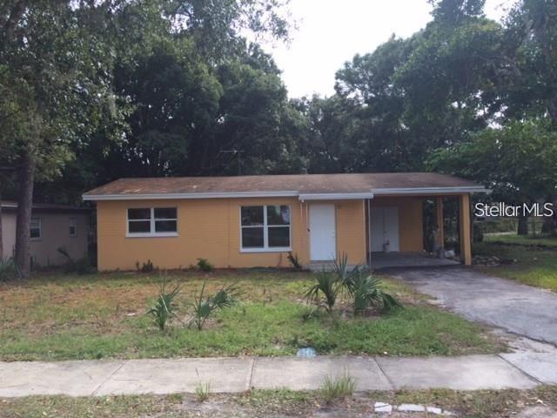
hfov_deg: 60.0
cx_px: 278
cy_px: 209
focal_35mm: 30
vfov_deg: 46.8
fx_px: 483
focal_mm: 4.12
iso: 32
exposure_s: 1/733
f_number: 2.2
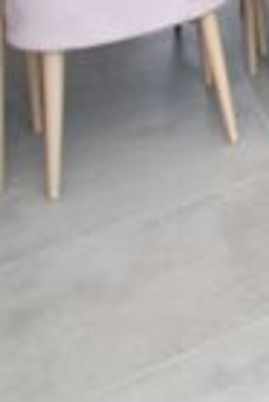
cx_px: 924
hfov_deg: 9.8
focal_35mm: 76
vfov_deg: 20.6
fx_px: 850
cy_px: -273
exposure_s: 1/160
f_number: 4.5
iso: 400
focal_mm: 10
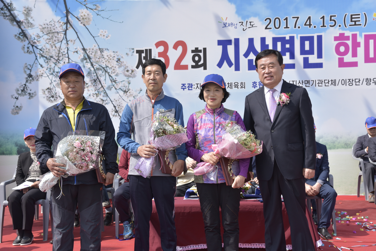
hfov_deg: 39.6
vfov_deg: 27.0
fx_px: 522
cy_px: 126
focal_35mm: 50
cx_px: 188
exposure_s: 1/200
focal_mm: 50
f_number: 7.1
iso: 100
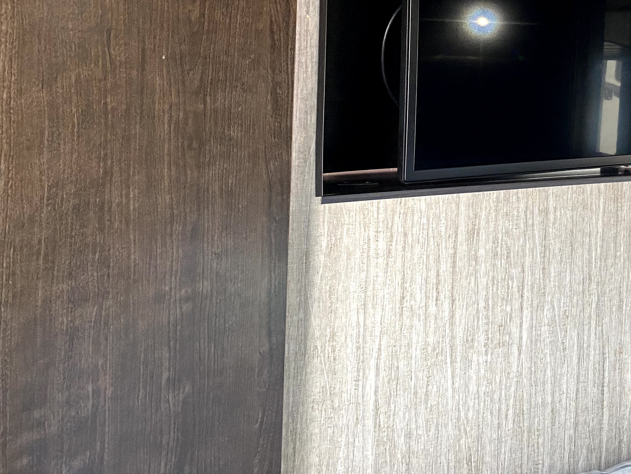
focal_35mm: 49
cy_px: 80
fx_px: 893
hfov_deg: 36.0
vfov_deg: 28.9
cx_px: 592
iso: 250
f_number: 1.8
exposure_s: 1/60
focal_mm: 4.25
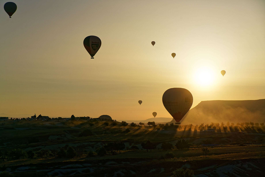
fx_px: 655
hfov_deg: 22.9
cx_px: 132
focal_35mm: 89
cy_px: 88
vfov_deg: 15.4
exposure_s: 1/1000
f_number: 8
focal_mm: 89
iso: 100
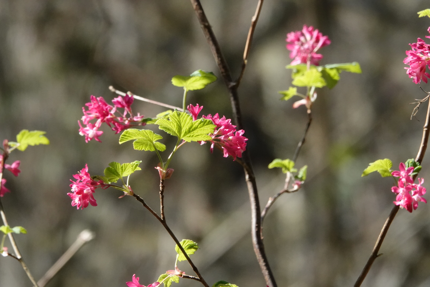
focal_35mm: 554
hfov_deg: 3.7
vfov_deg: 2.5
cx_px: 215
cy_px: 144
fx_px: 6622
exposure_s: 1/1250
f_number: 8
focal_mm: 203.2
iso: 2000
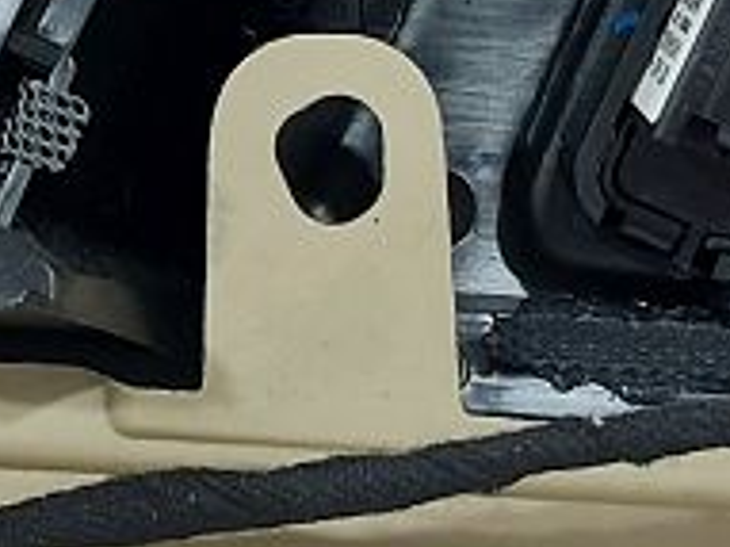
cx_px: 289
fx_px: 3667
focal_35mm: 174
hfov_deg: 11.4
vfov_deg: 8.5
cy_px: 34
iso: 80
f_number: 1.8
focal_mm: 5.23
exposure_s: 1/50
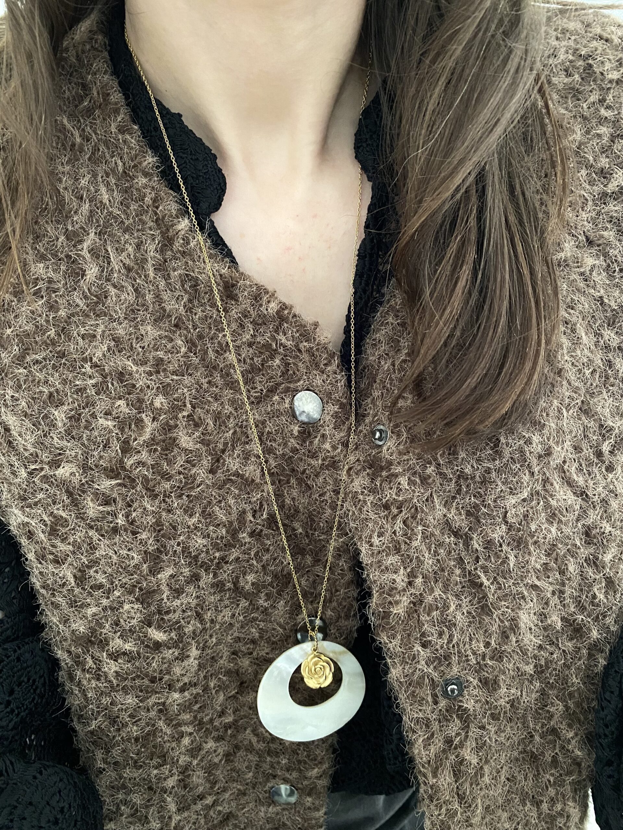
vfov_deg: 67.3
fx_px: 624
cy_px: 415
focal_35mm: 26
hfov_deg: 53.1
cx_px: 312
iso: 800
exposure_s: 1/30
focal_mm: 4.25
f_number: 1.8
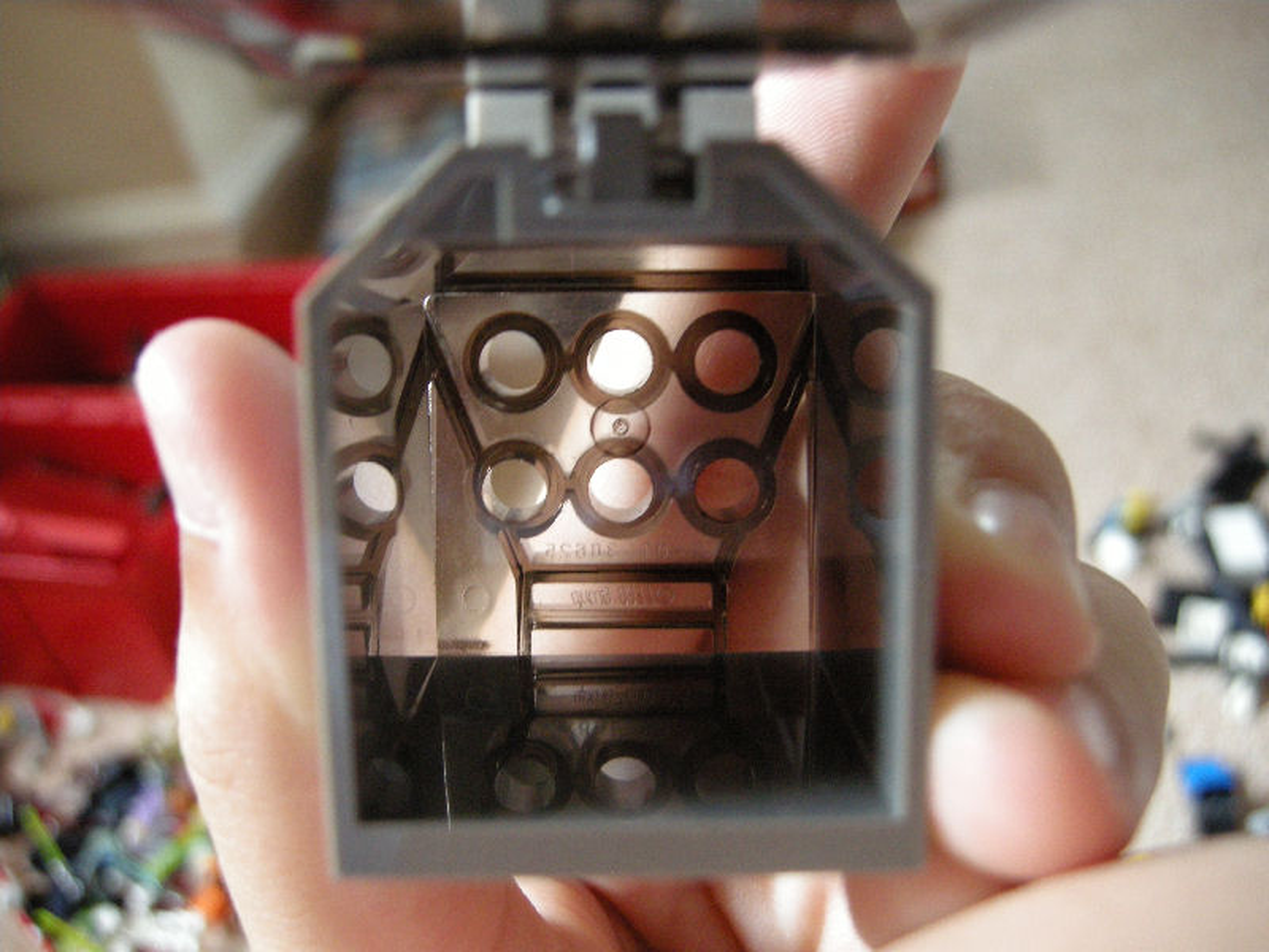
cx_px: 634
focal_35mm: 35
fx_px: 1283
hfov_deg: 52.6
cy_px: 476
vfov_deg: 40.7
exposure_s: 1/16.1
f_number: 2.7
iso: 400
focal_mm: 7.5
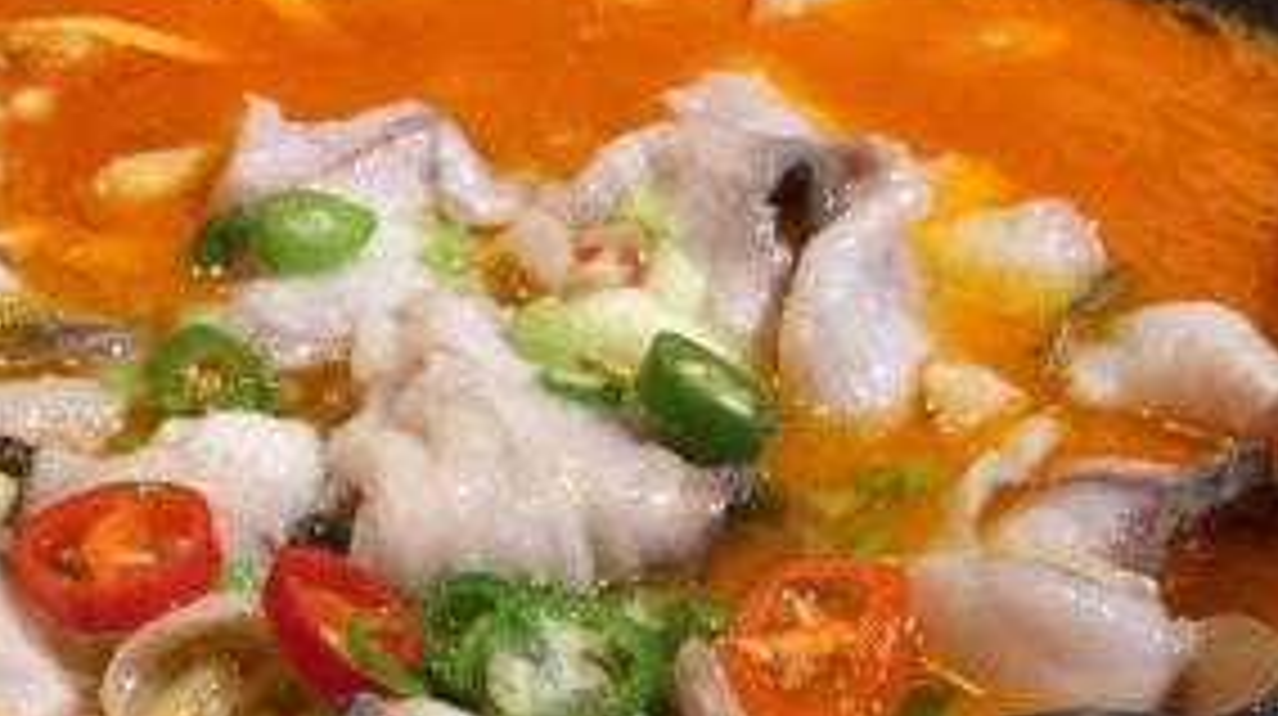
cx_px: 486
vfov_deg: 14.8
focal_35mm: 78
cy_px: 898
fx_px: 2640
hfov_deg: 27.1
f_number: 2.2
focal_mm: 4.15
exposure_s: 1/33
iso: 100
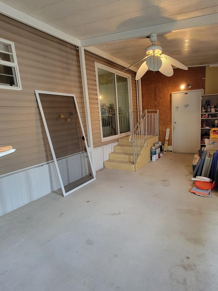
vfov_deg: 87.8
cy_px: 145
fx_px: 151
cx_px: 134
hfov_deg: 70.6
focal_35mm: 18
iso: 200
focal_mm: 2.2
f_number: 2.2
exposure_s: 1/60
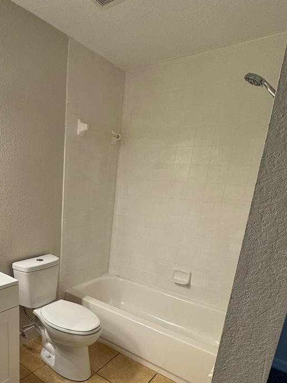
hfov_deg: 54.4
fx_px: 265
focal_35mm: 24
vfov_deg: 69.7
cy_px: 253
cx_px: 74
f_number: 2.2
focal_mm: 2.22
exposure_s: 1/120
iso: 80
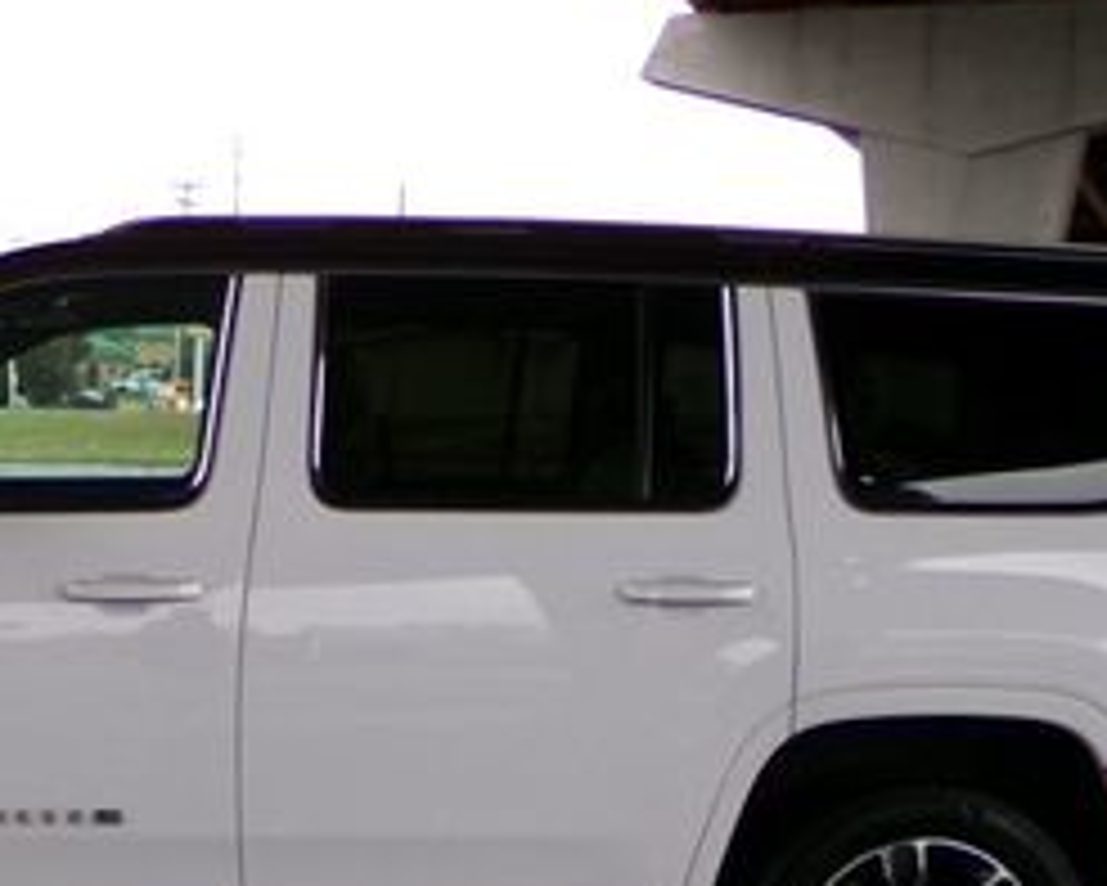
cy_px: 810
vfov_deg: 24.2
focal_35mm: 61
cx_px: 284
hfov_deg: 30.5
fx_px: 1999
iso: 217
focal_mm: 4.3
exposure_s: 1/60
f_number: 3.7
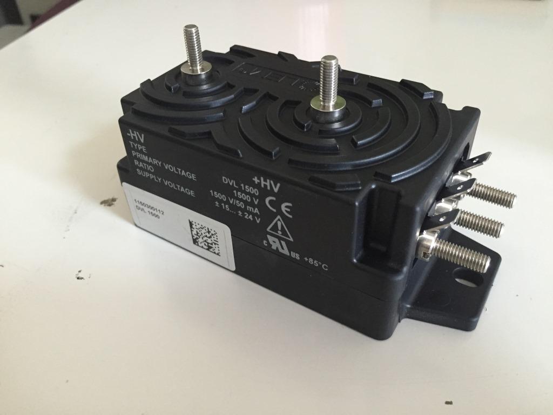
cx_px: 276
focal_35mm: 29
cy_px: 208
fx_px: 463
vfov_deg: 48.2
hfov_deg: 61.7
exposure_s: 1/20
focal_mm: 4.15
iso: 250
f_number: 2.2
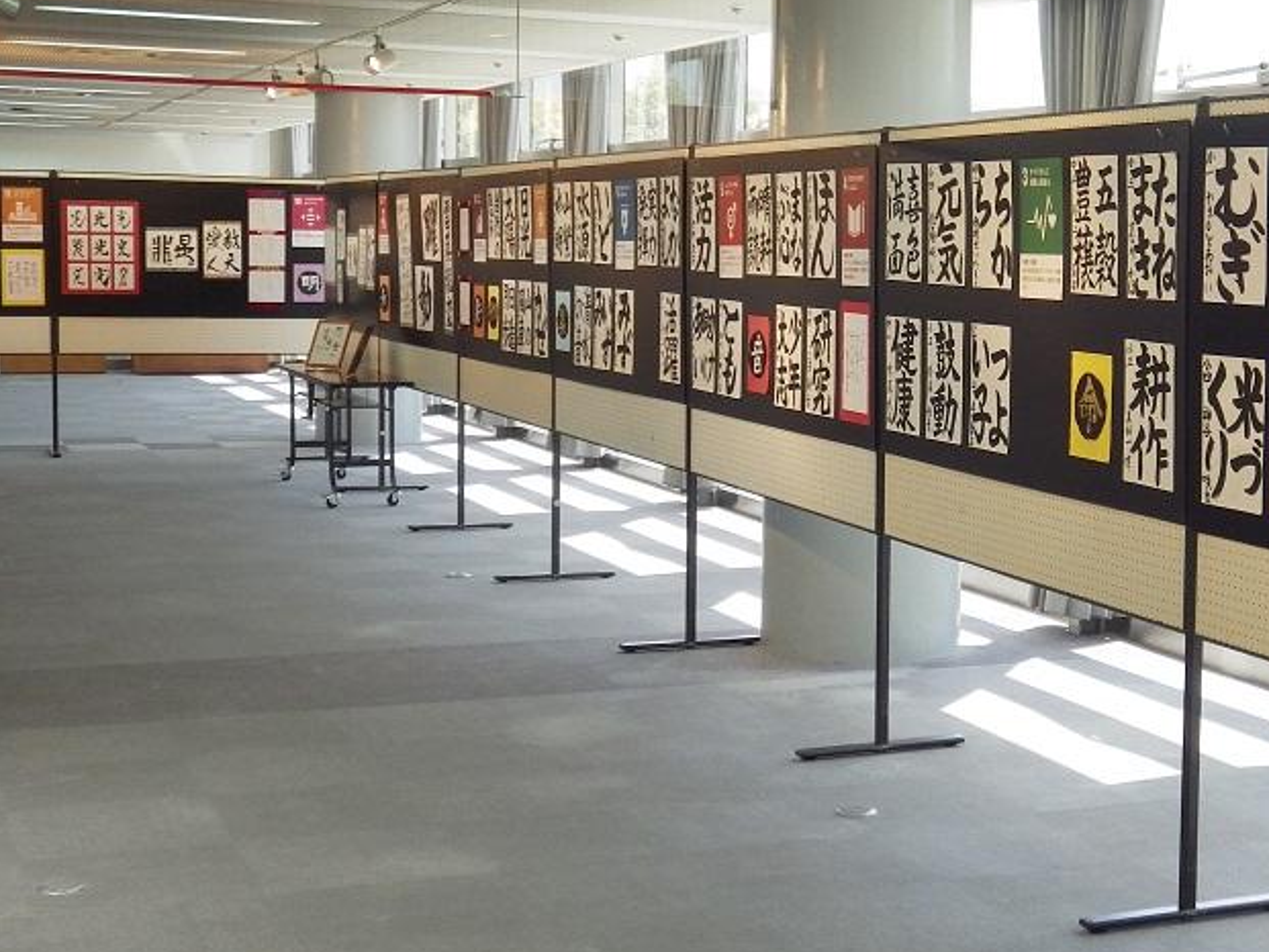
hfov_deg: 28.8
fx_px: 2420
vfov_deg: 22.3
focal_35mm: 66
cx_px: 1005
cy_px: 472
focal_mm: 7.4
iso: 200
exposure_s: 1/45
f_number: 3.6
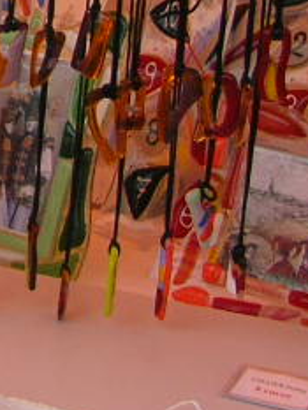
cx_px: -285
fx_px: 1825
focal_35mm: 154
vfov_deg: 12.4
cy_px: -144
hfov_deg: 9.1
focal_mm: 5.8
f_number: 2.8
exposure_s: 1/38
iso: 50
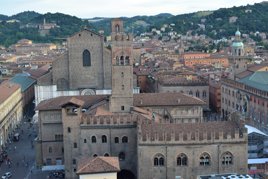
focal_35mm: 52
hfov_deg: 37.8
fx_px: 391
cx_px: 134
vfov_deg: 25.8
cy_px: 90
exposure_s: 1/125
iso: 200
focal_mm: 35
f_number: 7.1
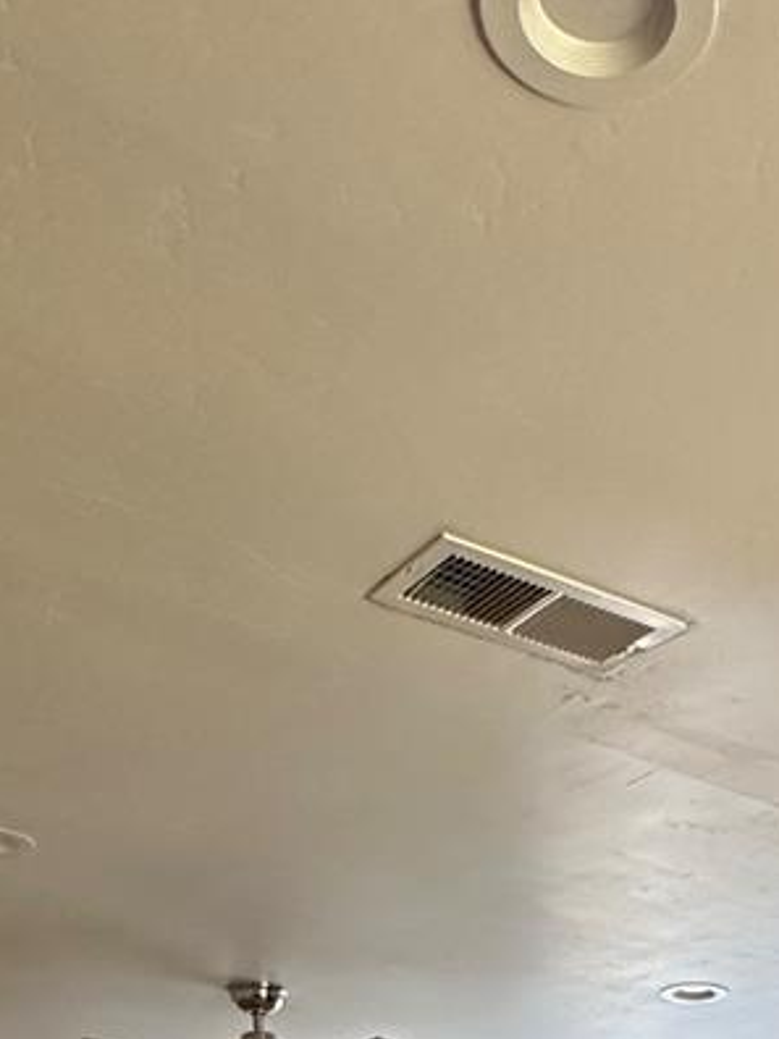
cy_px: 1459
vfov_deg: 27.7
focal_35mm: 53
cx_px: 654
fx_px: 1590
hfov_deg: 26.8
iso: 320
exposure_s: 1/92
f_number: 2.2
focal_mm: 2.22
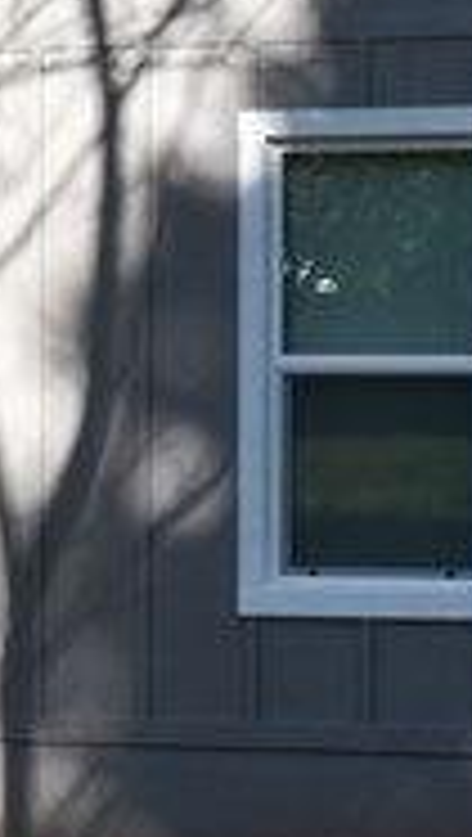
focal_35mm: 173
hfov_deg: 7.0
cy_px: 421
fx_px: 3839
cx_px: 180
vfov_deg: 12.4
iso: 160
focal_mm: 20
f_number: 8
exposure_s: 1/250
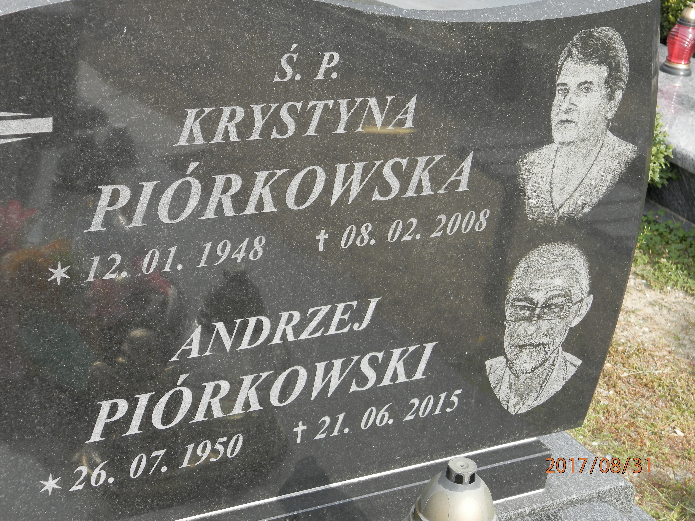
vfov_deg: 21.6
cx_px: 348
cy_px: 260
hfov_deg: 28.6
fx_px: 1365
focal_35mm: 68
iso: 80
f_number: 4
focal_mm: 12.2
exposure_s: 1/250
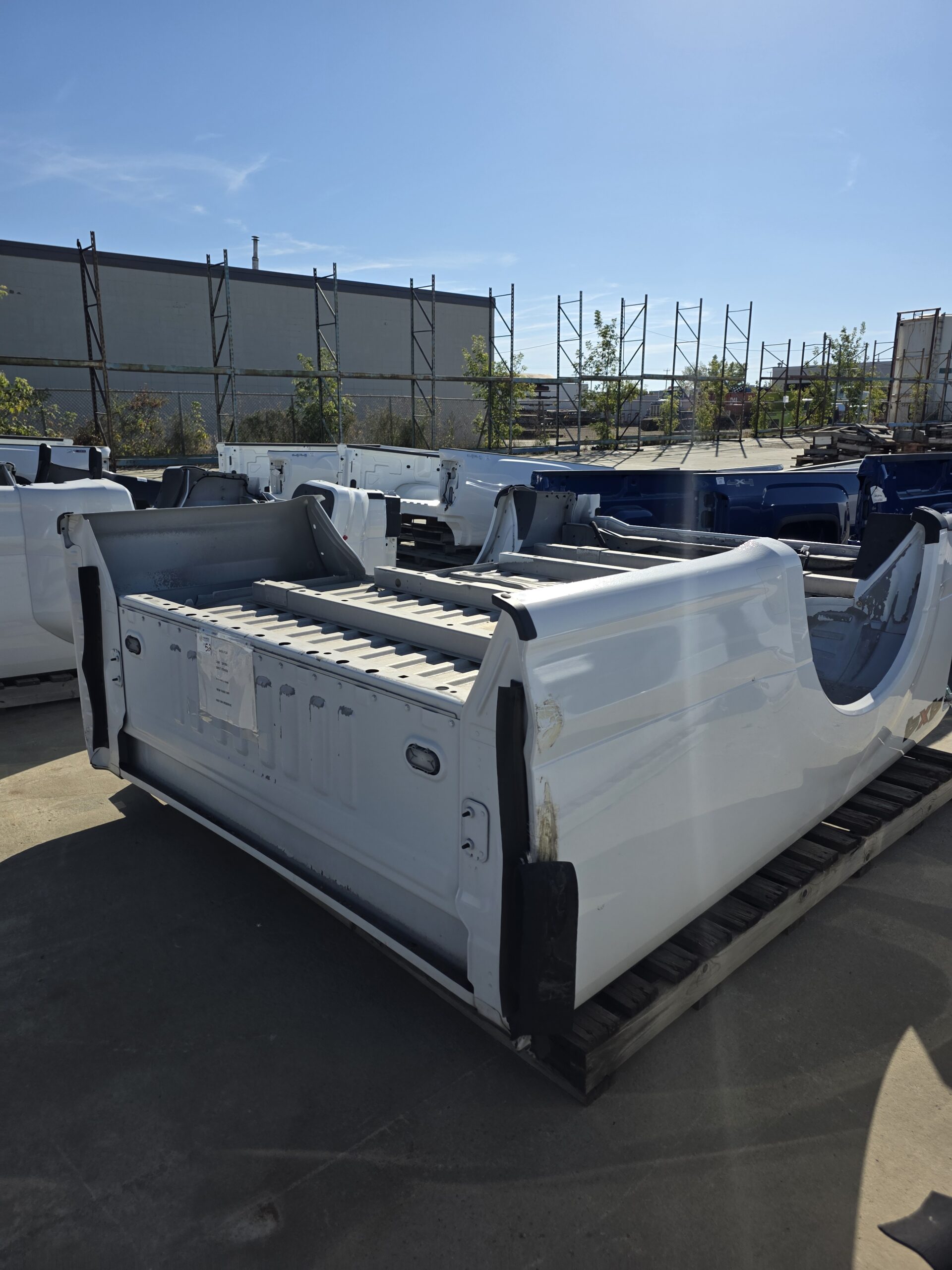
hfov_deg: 58.9
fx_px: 843
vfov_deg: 73.9
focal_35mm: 23
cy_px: 635
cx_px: 476
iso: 80
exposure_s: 1/7944
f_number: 1.7
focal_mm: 6.3
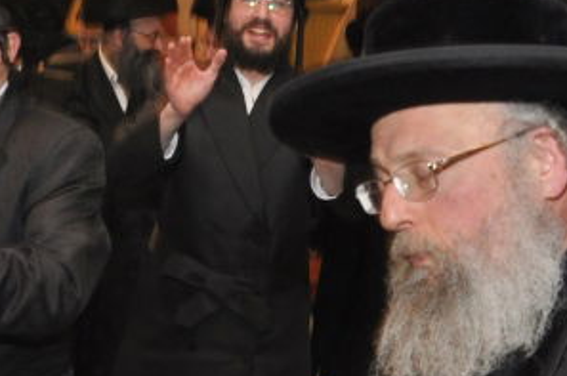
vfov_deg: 14.7
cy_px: 210
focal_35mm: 93
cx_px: 92
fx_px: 1462
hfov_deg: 21.6
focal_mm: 18
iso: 500
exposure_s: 1/60
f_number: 5.6
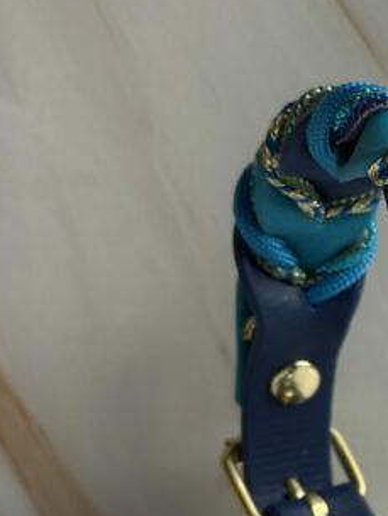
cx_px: 439
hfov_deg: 11.6
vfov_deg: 15.5
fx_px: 1882
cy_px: 426
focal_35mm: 126
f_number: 1.78
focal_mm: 6.86
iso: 80
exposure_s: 1/265
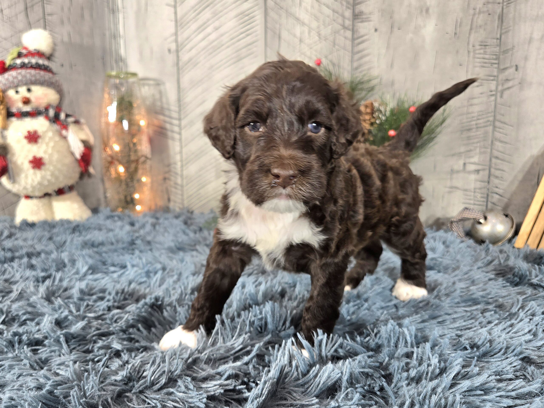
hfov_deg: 73.9
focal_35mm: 23
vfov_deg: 58.9
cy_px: 204
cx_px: 272
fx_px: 361
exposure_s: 1/120
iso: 50
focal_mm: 5.4
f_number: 1.8
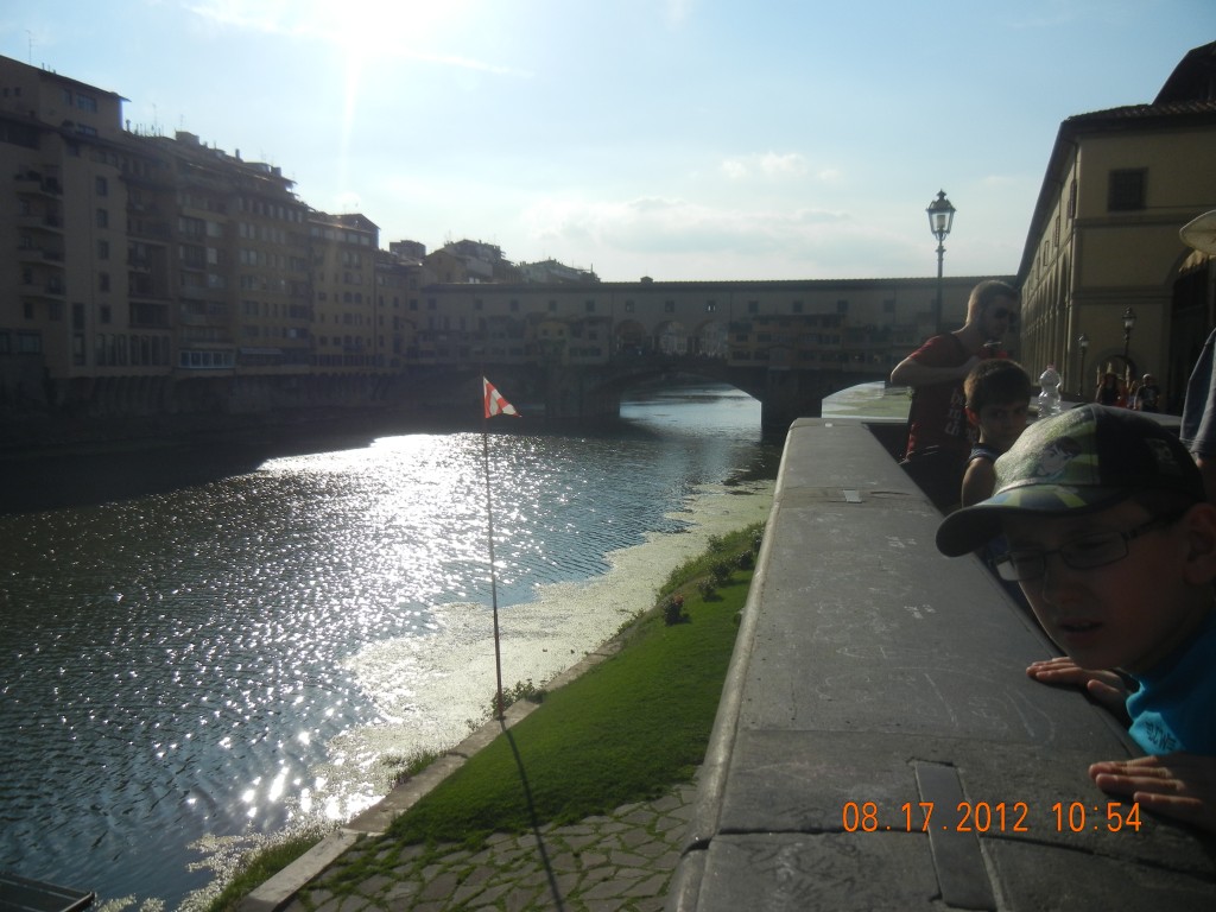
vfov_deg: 46.8
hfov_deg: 60.0
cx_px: 608
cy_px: 456
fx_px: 1054
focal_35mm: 30
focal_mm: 5.4
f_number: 7
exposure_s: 1/920
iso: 160
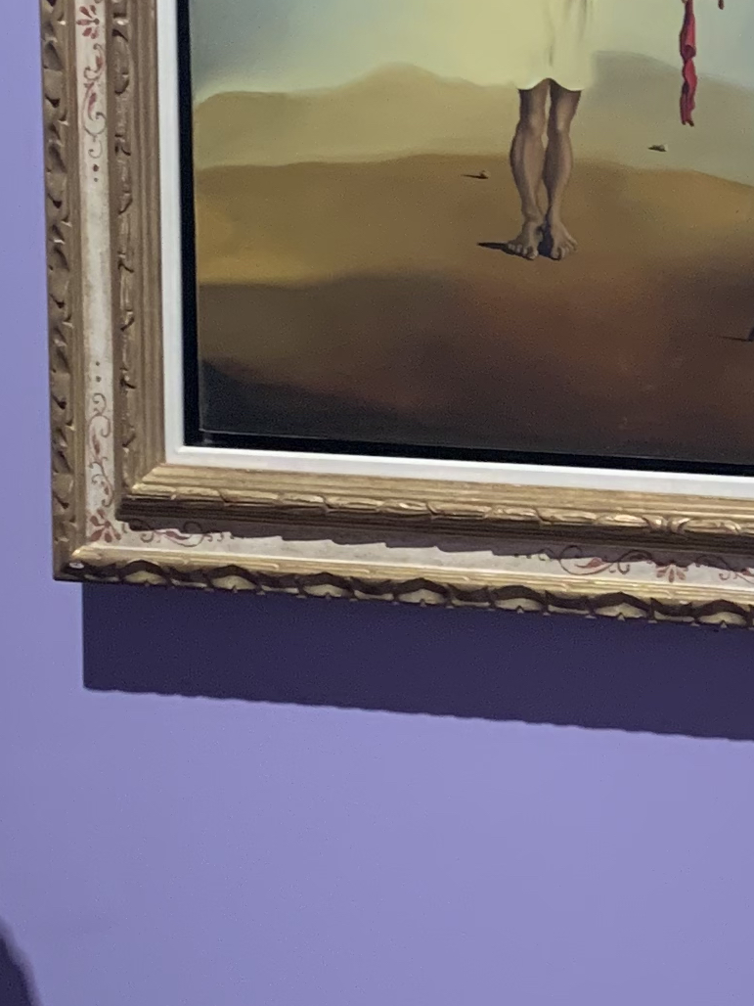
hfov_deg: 14.4
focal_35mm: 102
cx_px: 577
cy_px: 520
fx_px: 2962
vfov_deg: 19.3
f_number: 1.8
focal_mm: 4.25
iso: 250
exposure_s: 1/40
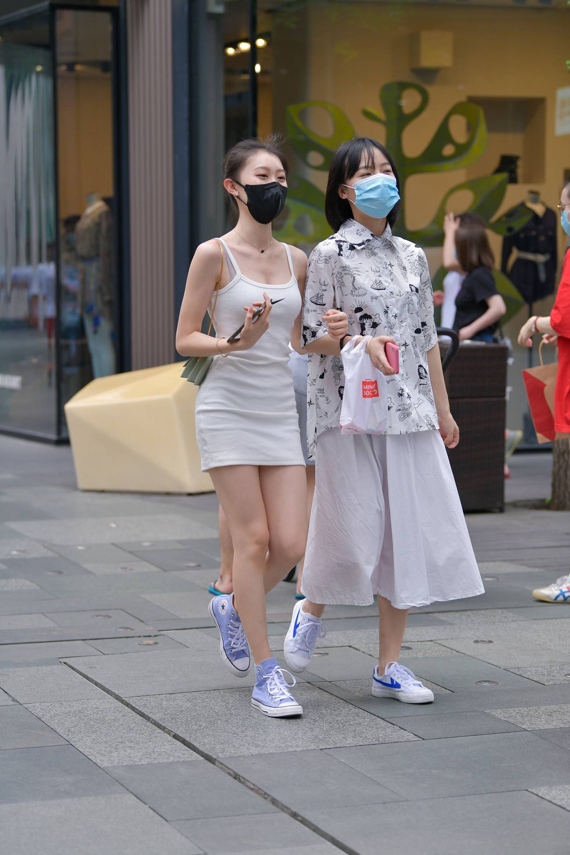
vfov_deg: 22.1
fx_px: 2185
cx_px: 285
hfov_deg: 14.9
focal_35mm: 92
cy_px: 428
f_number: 3.5
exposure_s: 1/800
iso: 200
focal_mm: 92
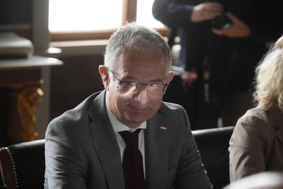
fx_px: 983
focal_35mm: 125
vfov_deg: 11.0
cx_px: 142
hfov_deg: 16.4
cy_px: 94
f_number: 5
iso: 8000
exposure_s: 1/250
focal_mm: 125
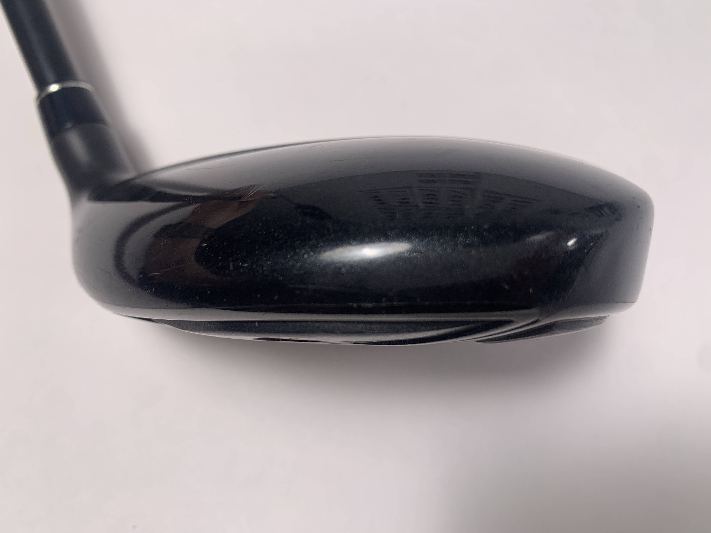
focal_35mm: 26
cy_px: 266
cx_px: 356
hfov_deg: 67.3
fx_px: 534
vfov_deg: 53.1
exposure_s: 1/255
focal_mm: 4.25
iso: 25
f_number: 1.8
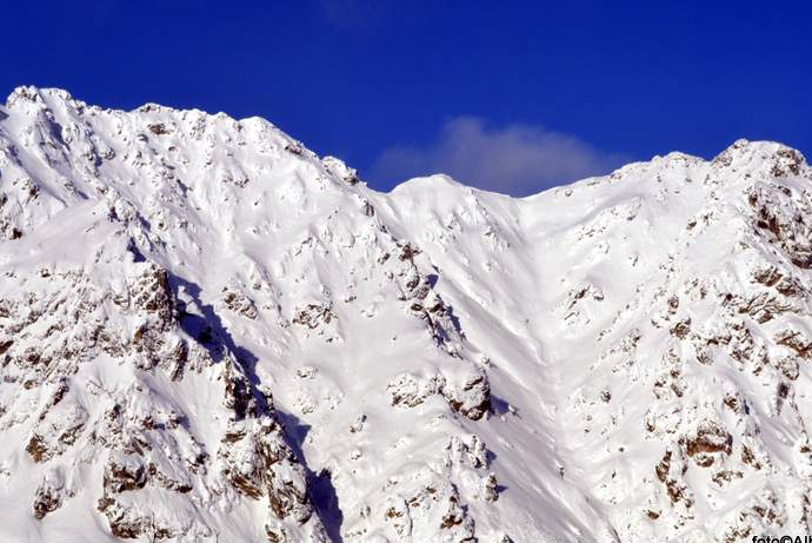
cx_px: 461
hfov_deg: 25.3
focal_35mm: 80
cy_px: 257
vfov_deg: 17.1
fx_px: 1806
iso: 100
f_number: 10
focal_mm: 46
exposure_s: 1/400
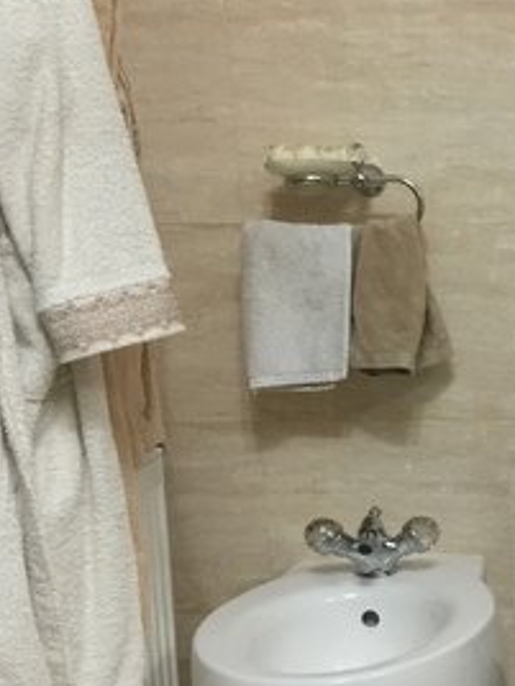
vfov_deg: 28.8
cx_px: 728
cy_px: 454
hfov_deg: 19.6
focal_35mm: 67
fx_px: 1329
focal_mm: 4.15
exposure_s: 1/17
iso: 125
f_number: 2.2
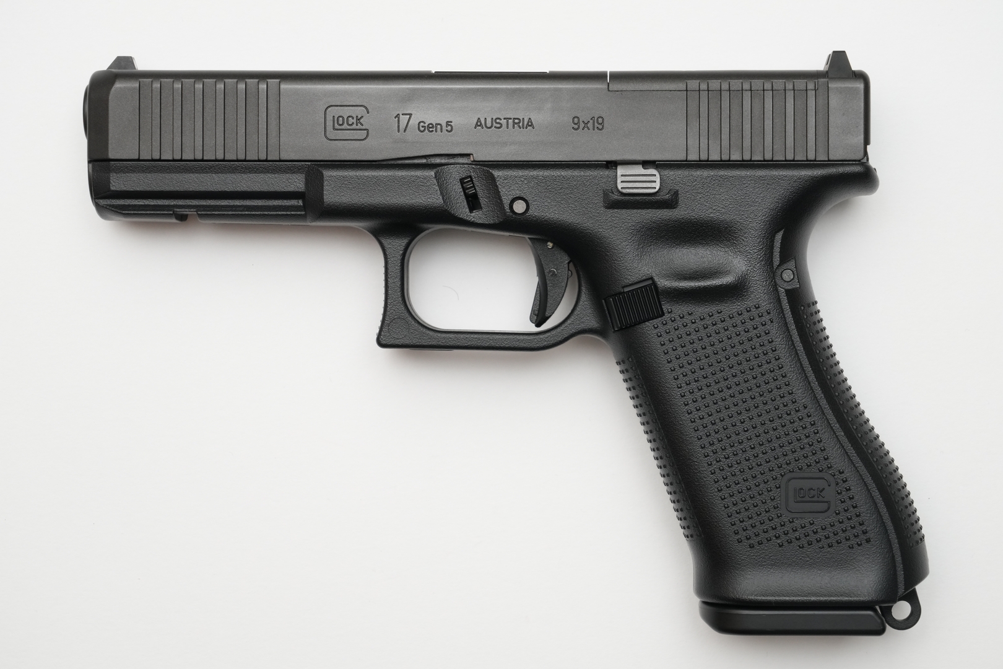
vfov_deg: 14.7
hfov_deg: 21.9
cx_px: 502
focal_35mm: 93
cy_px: 334
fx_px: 2591
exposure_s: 1/60
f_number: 16
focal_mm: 93
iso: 1600
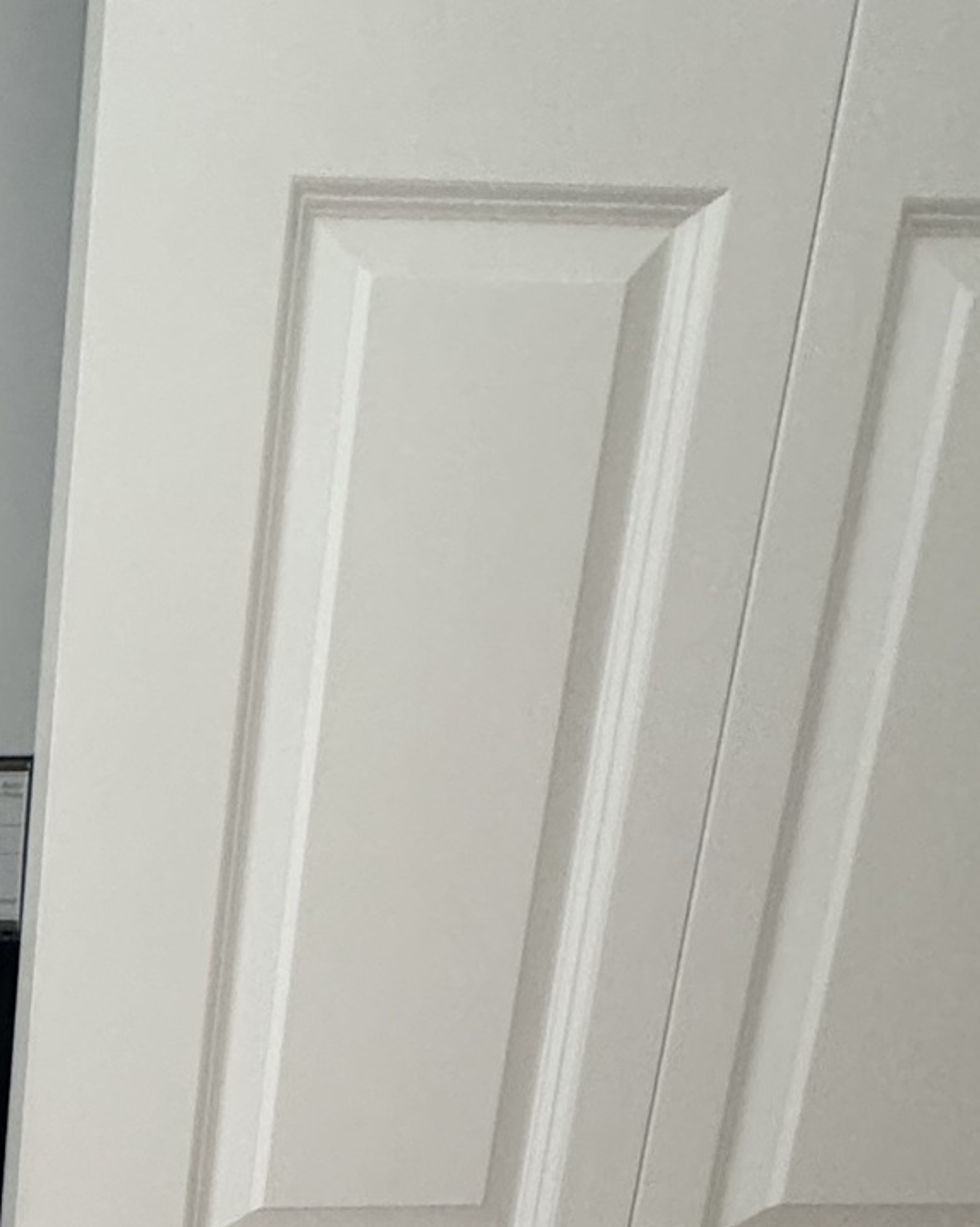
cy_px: 809
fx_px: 1597
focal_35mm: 44
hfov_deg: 28.6
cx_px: -262
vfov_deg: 41.5
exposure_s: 1/60
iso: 500
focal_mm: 2.22
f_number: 2.2
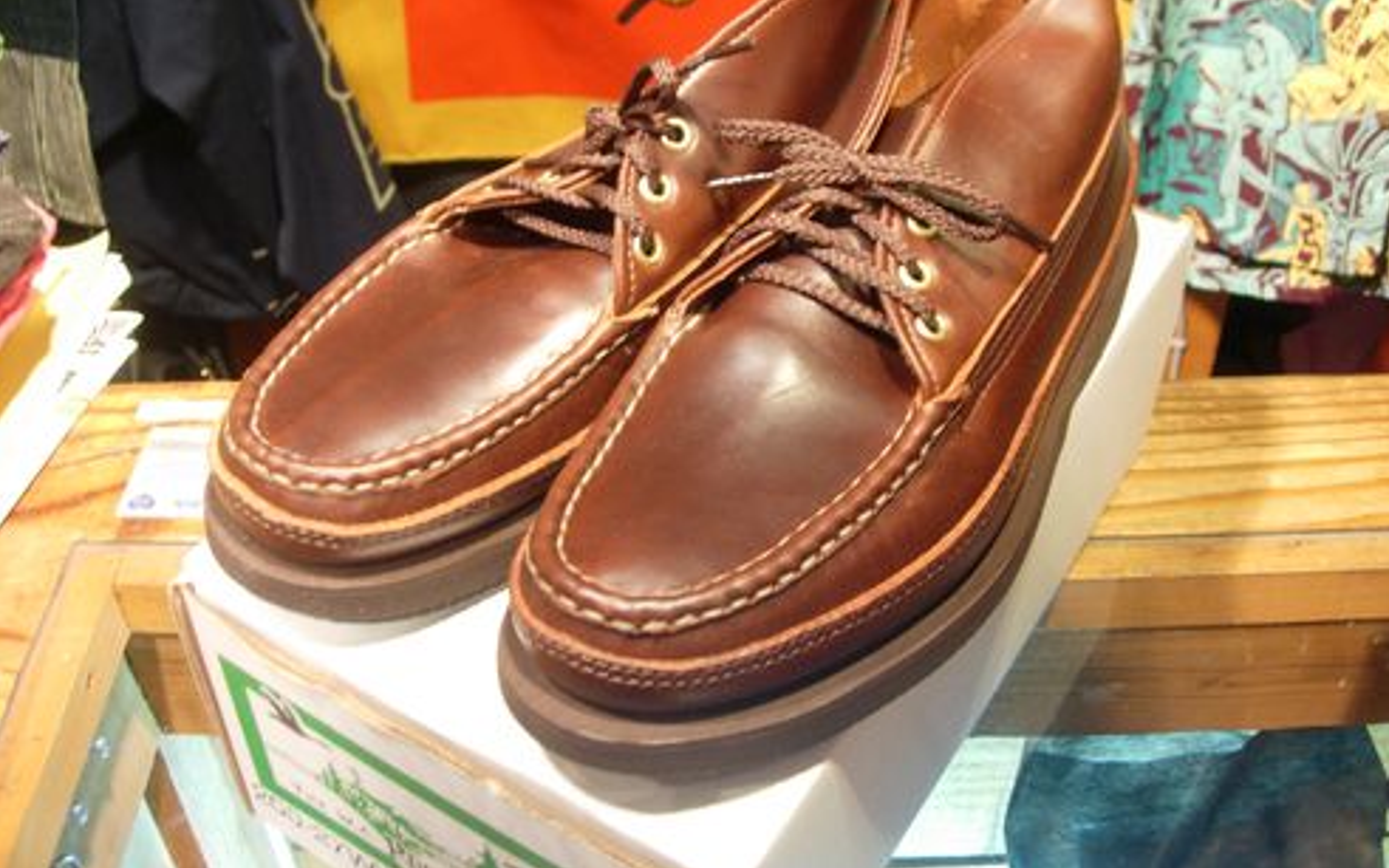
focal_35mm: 41
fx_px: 1552
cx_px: 704
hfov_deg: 48.2
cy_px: 344
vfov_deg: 31.2
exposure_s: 1/4
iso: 115
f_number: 2.8
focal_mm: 7.8
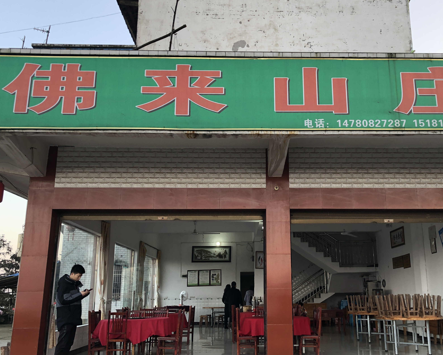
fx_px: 459
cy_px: 187
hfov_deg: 51.3
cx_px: 260
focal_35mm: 35
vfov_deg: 42.2
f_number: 1.8
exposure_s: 1/120
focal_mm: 4
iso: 50
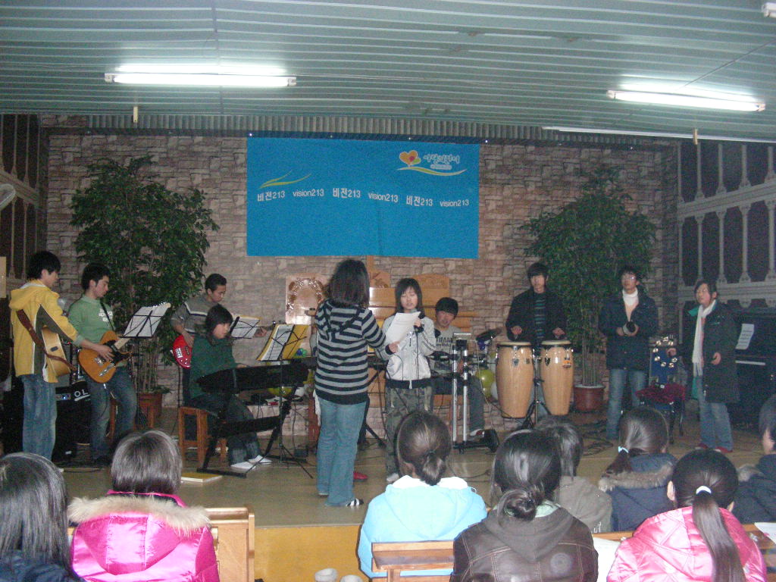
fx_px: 852
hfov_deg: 49.0
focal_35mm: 38
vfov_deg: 37.7
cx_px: 388
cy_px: 291
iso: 743
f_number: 3.5
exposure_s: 1/60
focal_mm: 6.3
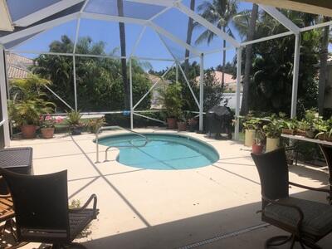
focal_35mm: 28
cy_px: 124
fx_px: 269
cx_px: 166
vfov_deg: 49.7
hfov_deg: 63.4
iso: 20
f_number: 1.8
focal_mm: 3.99
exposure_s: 1/2114
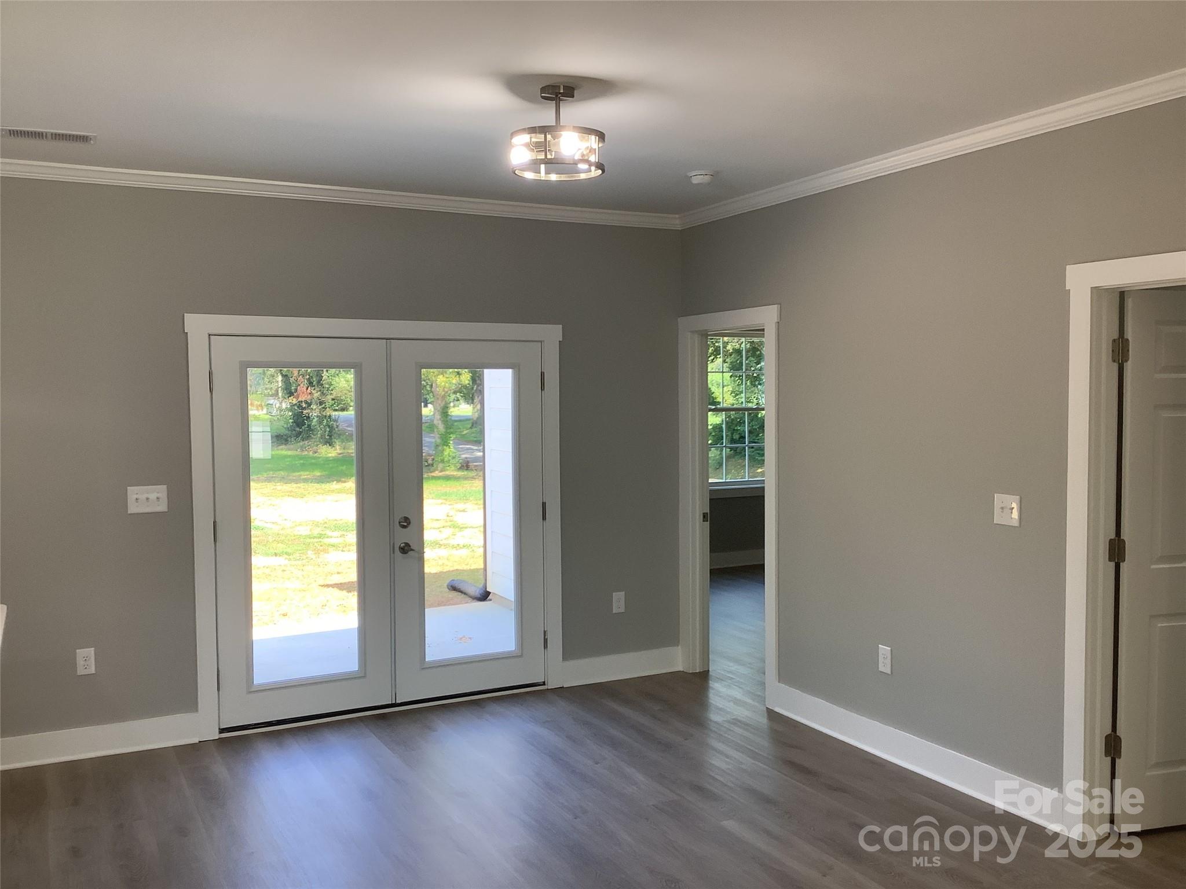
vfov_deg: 45.4
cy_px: 444
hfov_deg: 58.4
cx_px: 593
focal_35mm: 31
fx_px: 1062
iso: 64
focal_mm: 3.3
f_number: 2.4
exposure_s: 1/120
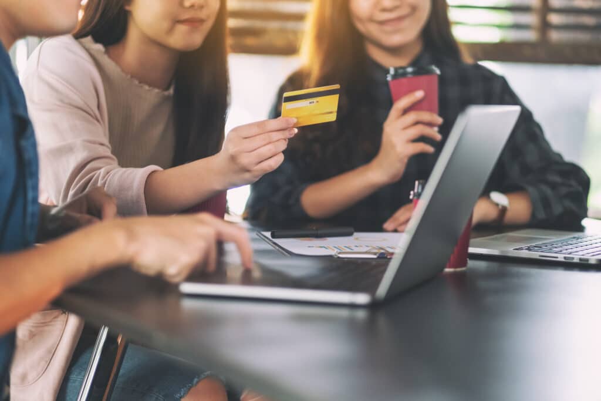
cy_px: 200
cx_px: 300
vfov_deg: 16.3
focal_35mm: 84
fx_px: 1402
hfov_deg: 24.2
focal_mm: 56
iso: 800
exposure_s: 1/80
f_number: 1.2
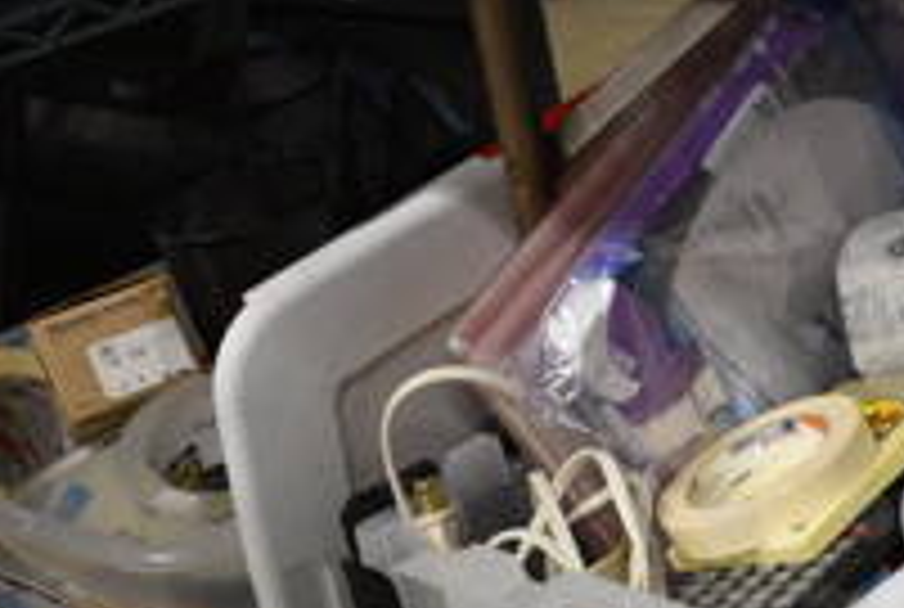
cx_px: 1007
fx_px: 2290
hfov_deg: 21.2
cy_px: 698
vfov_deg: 14.7
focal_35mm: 91
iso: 2000
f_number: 3.5
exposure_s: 1/125
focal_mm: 20
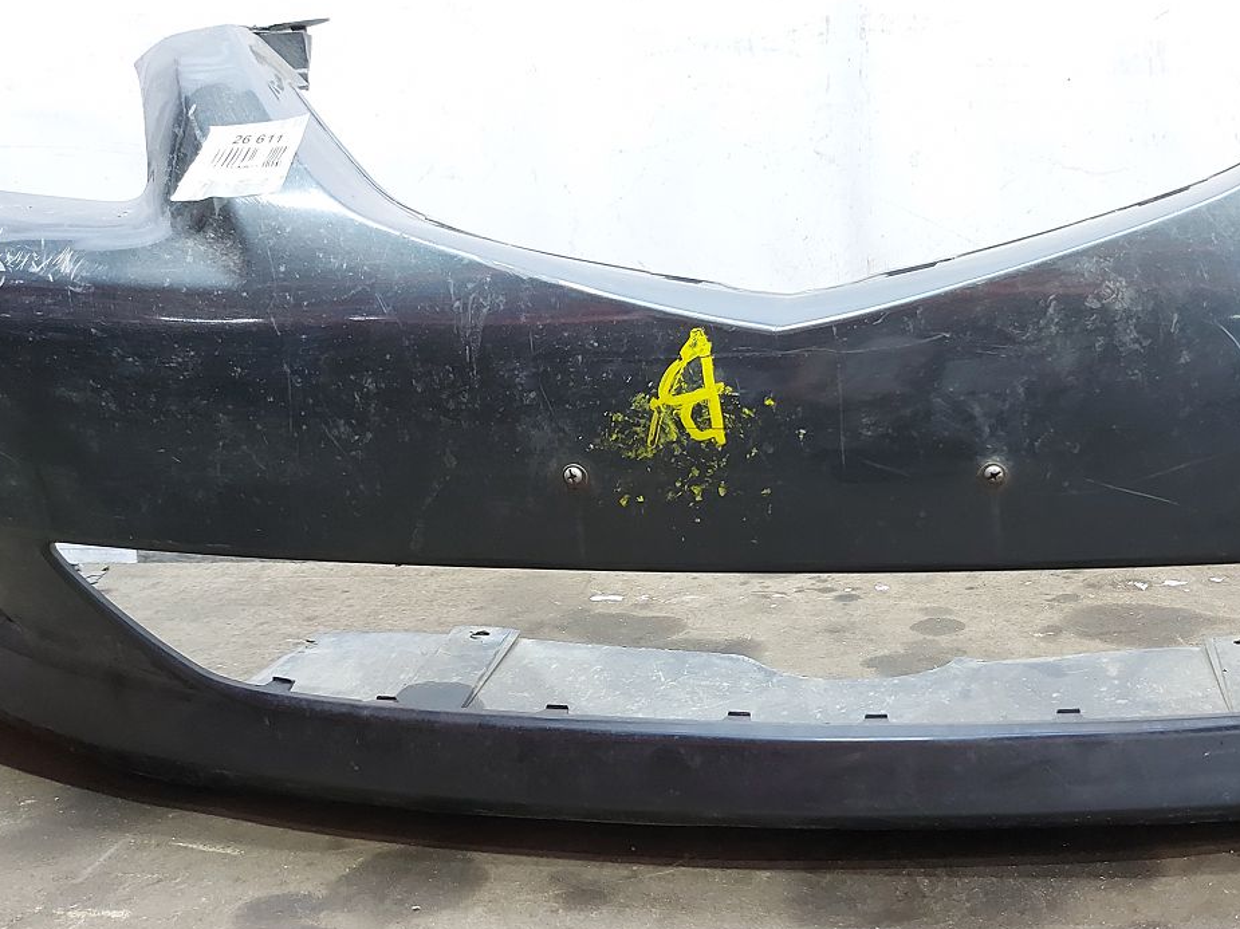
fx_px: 1289
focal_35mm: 36
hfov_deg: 50.2
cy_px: 550
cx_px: 855
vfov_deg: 39.5
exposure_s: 1/25
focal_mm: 5.23
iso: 200
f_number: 1.8
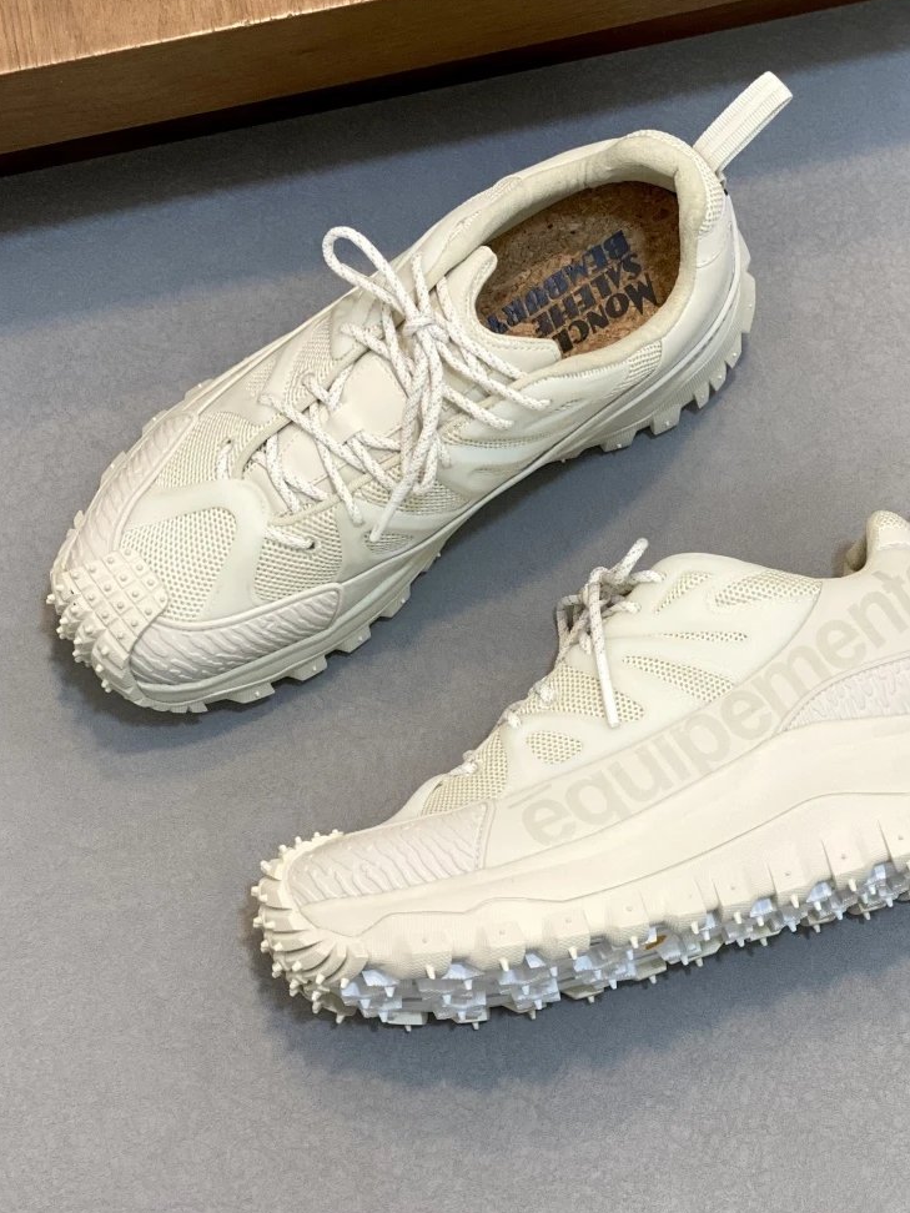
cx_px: 467
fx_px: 2699
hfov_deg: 19.1
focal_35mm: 77
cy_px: 550
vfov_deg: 25.3
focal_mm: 6
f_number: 2
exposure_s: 1/100
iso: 100
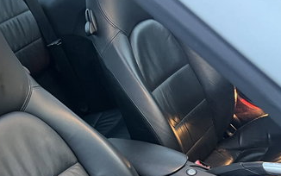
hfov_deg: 31.2
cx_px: 85
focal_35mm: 65
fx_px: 498
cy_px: 202
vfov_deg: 19.1
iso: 640
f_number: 1.6
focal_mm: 5.1
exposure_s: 1/37
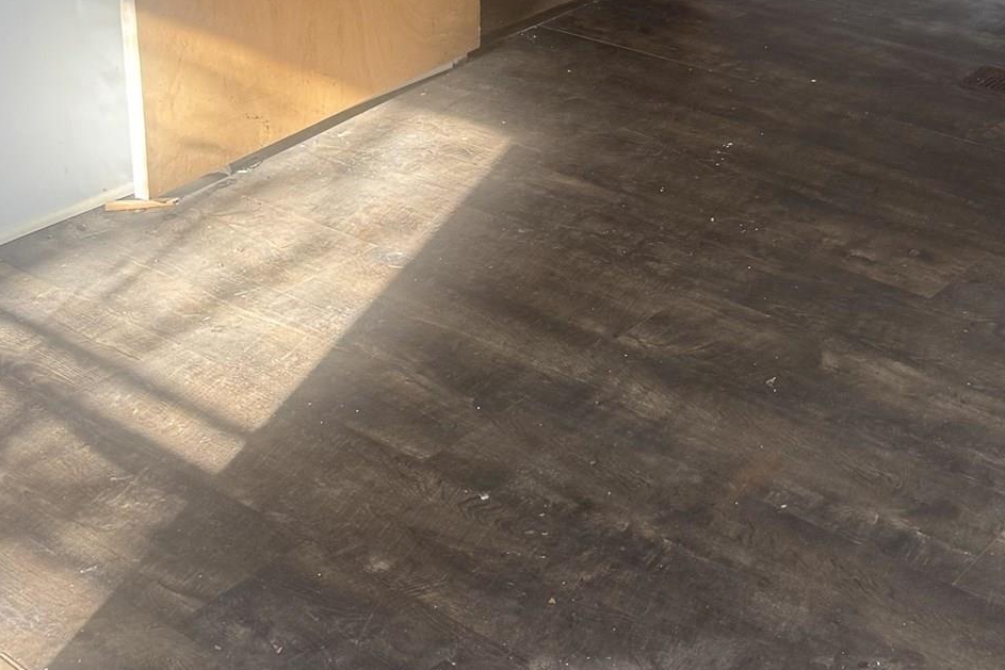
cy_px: -195
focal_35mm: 61
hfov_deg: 32.4
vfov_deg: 20.4
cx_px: 730
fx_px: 1703
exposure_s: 1/121
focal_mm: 6.76
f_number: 1.78
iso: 100
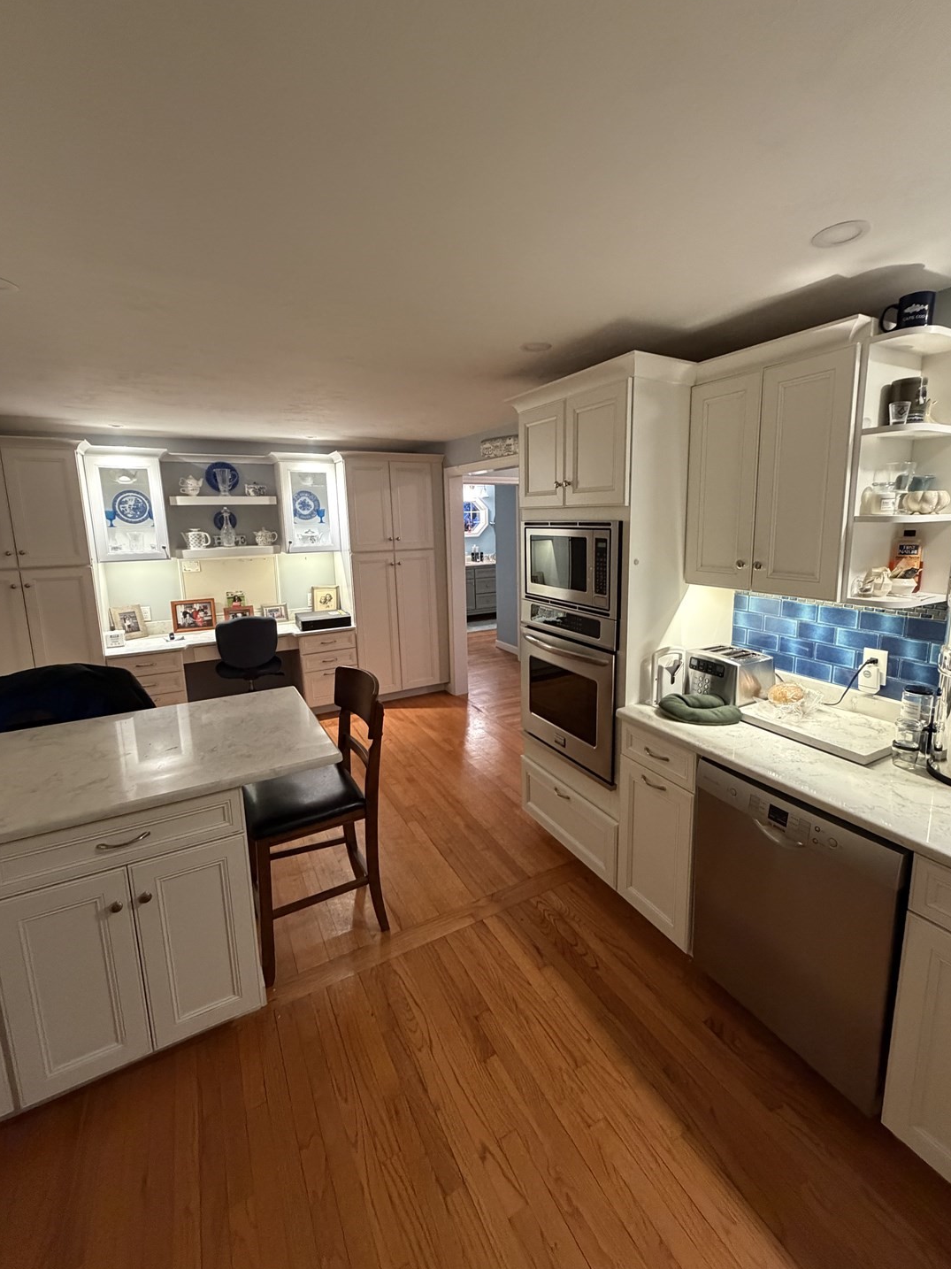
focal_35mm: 15
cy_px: 613
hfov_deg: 81.6
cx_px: 504
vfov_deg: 98.1
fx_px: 550
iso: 640
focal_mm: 2.22
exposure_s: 1/60
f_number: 2.2
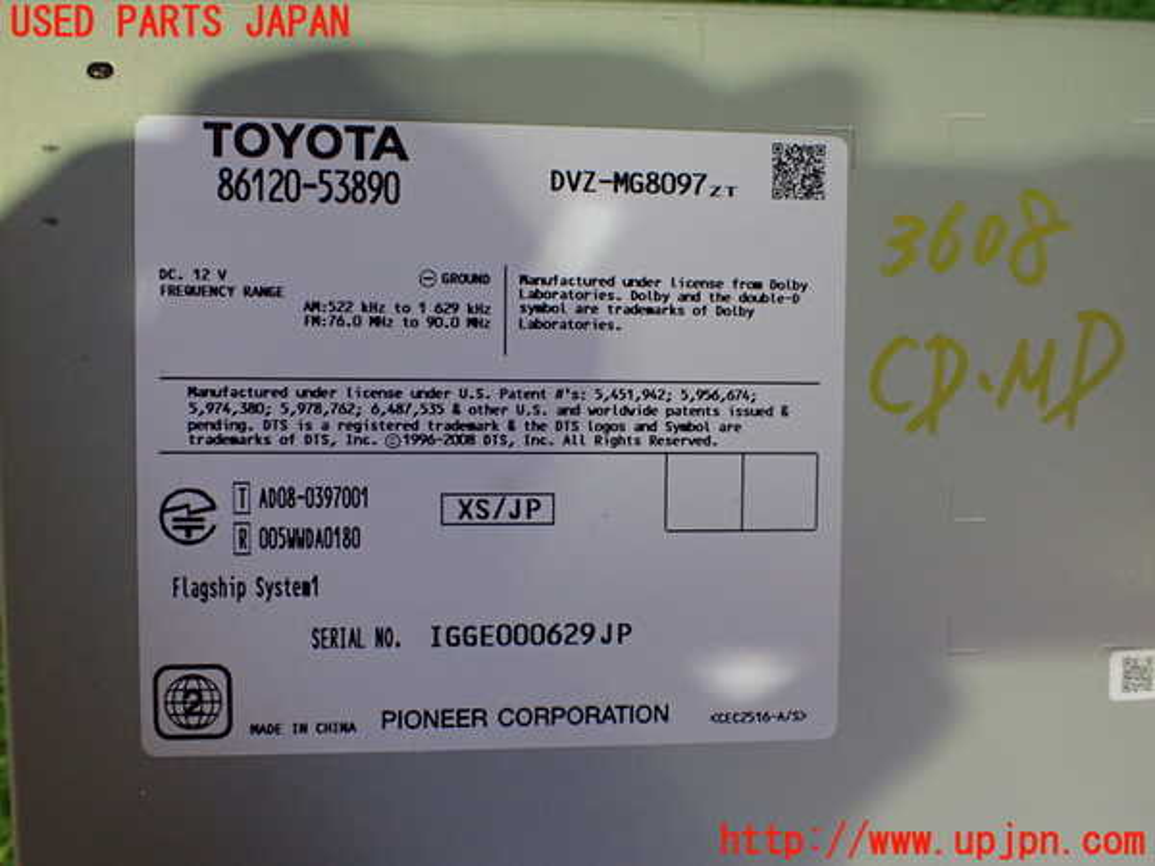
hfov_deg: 60.0
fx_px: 1001
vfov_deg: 46.8
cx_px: 578
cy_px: 433
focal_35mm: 30
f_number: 2.3
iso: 800
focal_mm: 5.4
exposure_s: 1/50
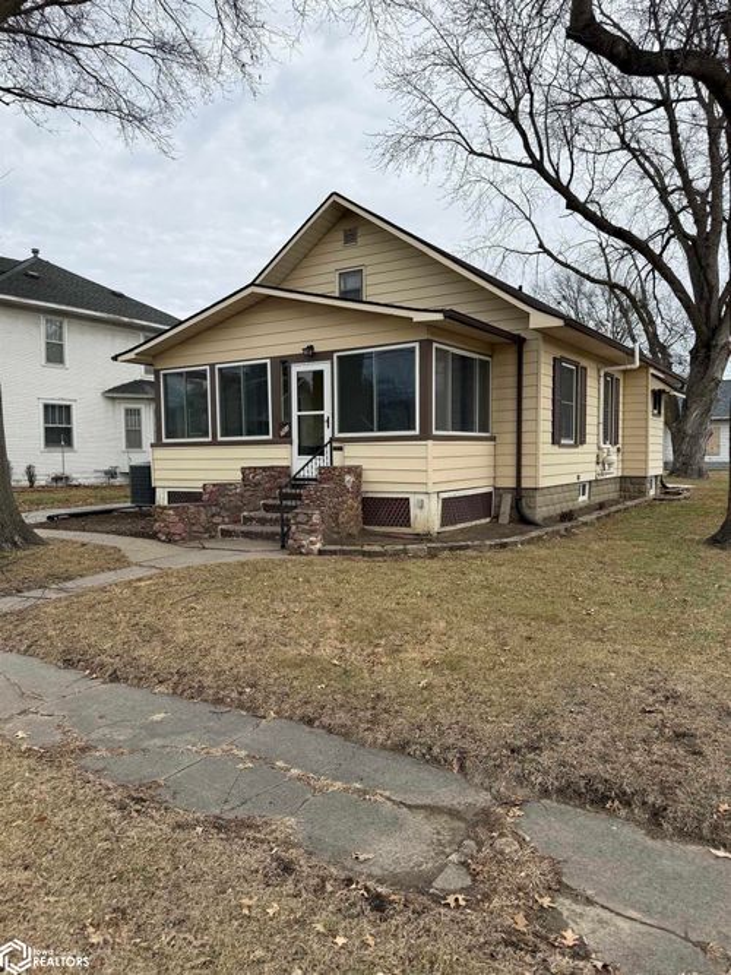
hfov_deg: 56.8
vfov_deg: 71.6
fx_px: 676
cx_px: 366
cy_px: 488
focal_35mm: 24
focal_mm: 6.76
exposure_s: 1/2053
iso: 80
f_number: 1.78
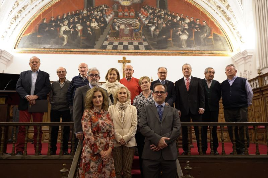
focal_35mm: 31
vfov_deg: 42.3
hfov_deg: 60.3
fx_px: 231
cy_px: 89
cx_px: 134
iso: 400
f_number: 2.8
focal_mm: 31
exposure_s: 1/40
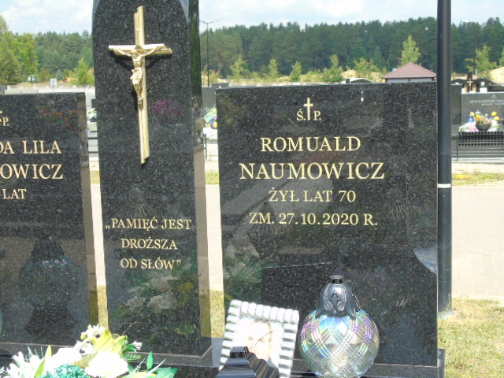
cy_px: 189
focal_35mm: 54
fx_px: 786
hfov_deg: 35.5
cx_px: 252
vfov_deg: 27.0
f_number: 4.3
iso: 80
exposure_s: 1/250
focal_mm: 9.6
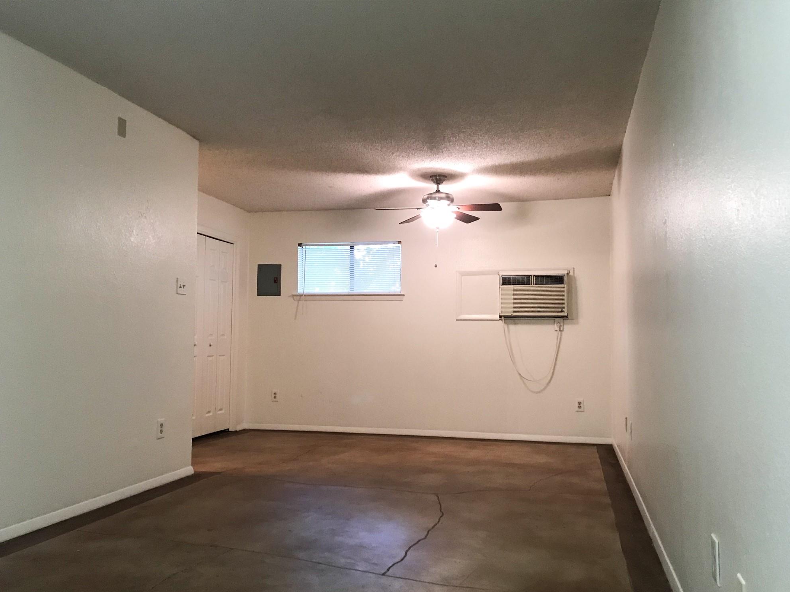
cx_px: 402
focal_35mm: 29
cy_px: 306
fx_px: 662
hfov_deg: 61.7
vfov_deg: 48.2
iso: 64
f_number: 1.8
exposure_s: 1/15
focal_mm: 3.99
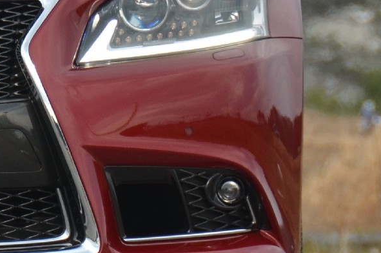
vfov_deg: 1.6
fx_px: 9046
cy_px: 28
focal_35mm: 856
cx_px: -171
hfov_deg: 2.4
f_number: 5.6
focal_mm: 135
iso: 400
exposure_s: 1/1000
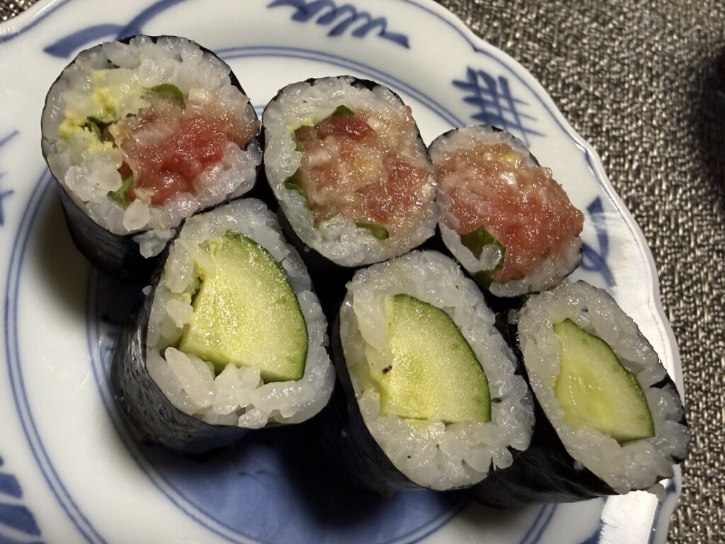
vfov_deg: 56.8
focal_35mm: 24
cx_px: 362
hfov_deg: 71.6
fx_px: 503
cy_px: 272
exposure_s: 1/75
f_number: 2.2
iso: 320
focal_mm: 2.22
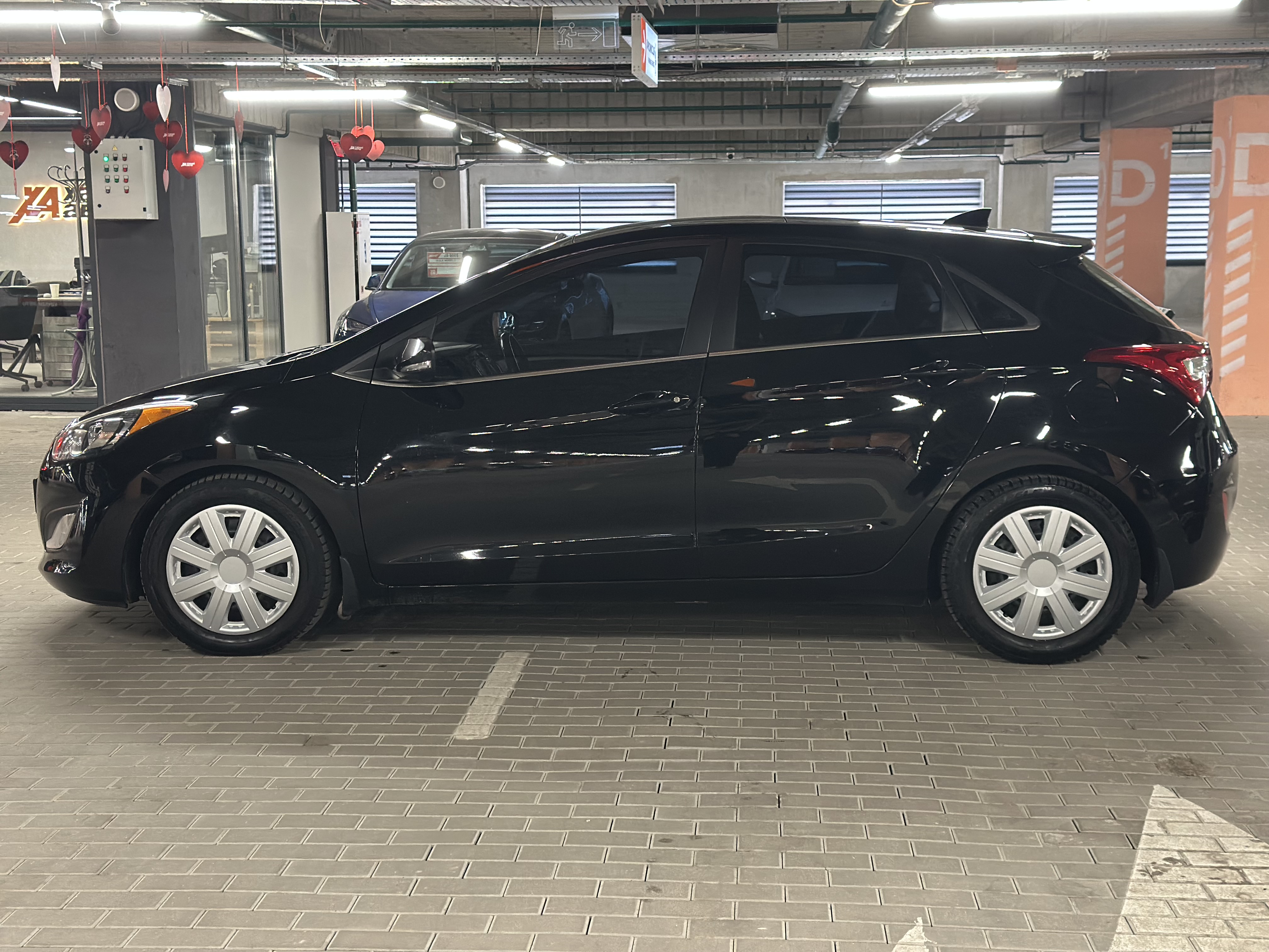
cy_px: 476
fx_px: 1760
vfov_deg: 30.3
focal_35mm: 48
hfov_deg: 39.7
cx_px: 634
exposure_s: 1/33
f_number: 1.78
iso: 320
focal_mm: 6.86
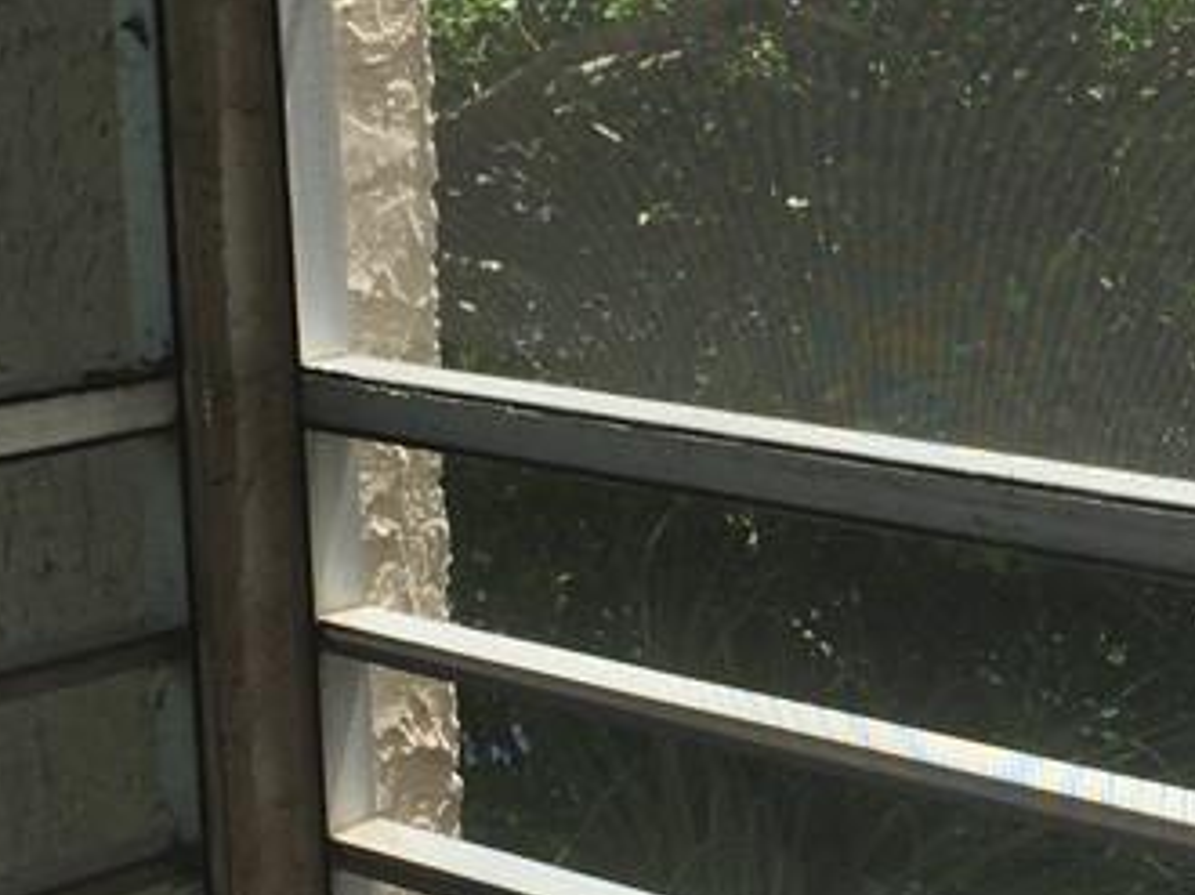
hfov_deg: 21.5
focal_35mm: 90
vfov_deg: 16.4
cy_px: 515
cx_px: 985
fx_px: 3105
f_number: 2.2
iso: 32
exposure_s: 1/1163
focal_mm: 4.15
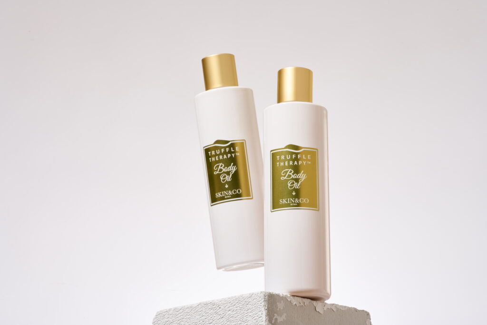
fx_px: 1421
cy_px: 162
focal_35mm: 105
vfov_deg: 13.0
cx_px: 244
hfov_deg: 19.5
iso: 100
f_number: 25
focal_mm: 105
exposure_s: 1/160
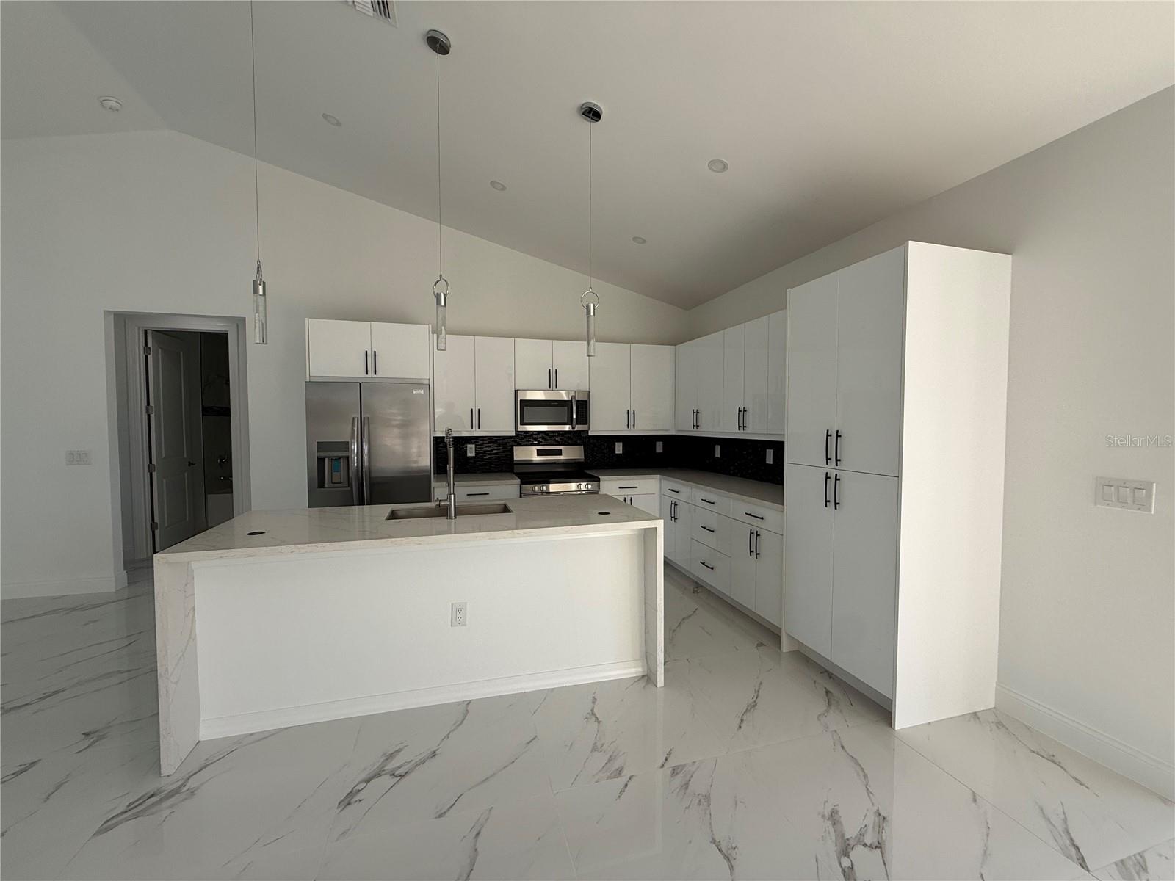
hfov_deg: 102.1
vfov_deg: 85.7
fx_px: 475
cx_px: 588
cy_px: 440
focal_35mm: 14
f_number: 2.2
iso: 50
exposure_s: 1/205
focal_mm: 2.22
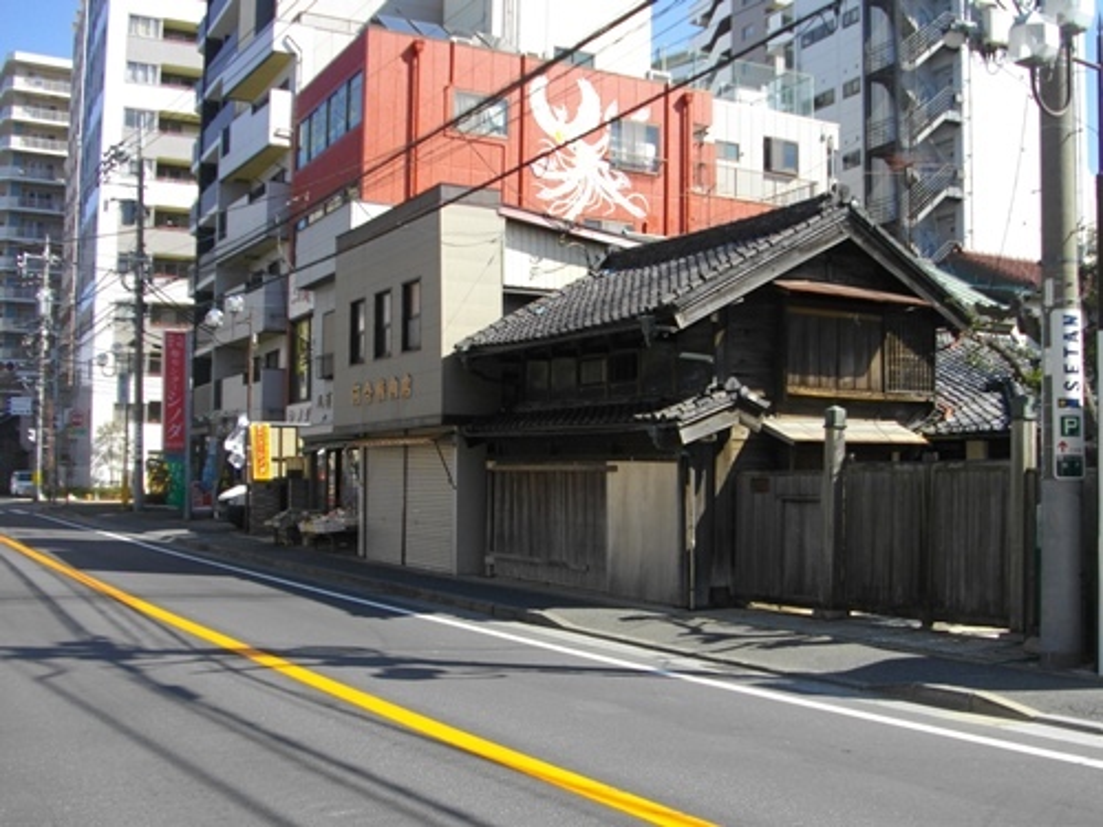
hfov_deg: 56.8
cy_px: 414
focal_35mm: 32
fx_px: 1020
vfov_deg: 44.2
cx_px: 552
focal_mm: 5.7
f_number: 2.9
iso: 100
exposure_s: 1/800
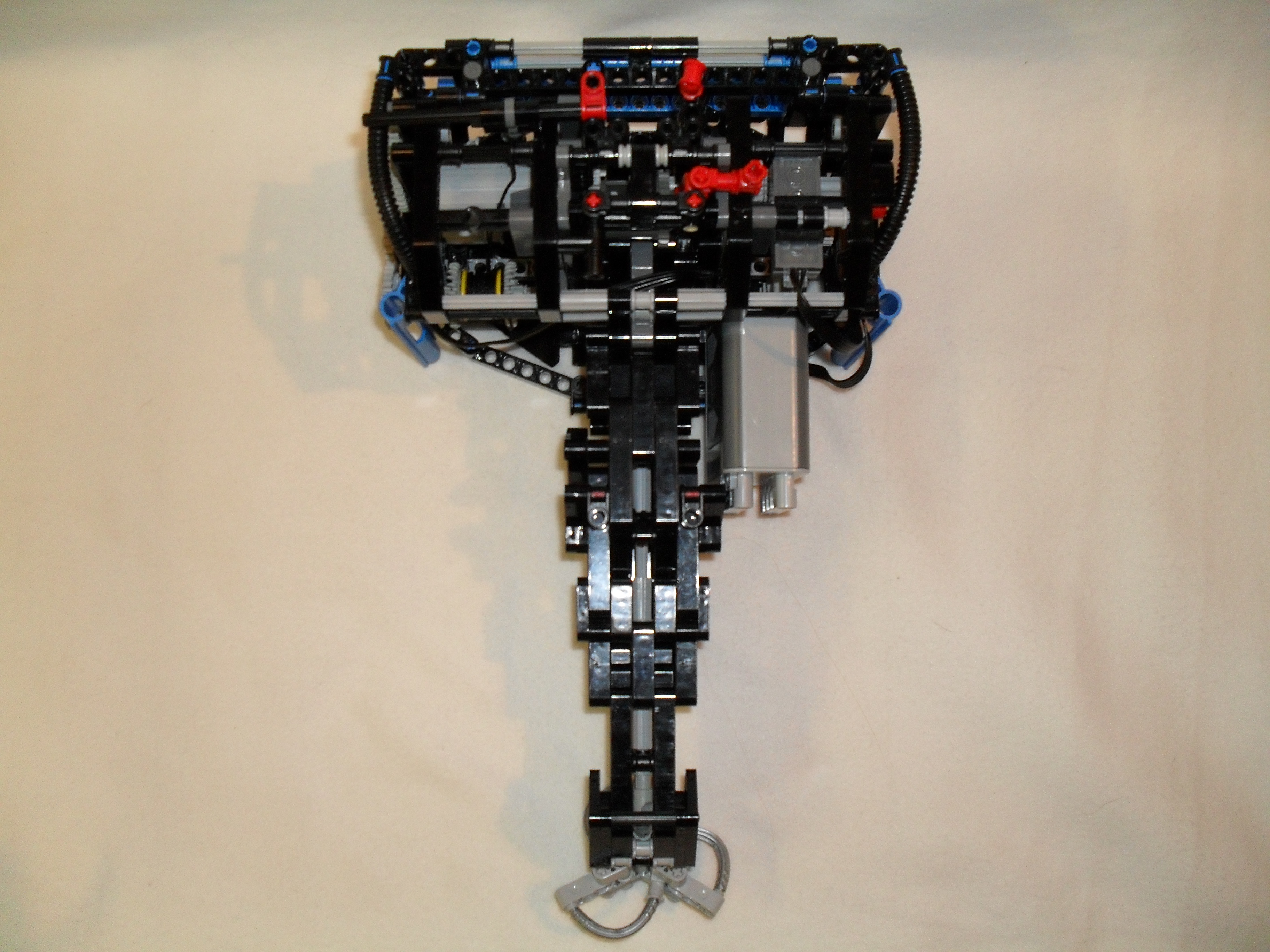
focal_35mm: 35
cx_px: 635
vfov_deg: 40.7
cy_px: 476
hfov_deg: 52.6
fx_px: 1284
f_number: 3.2
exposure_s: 1/45
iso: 200
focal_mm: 6.3
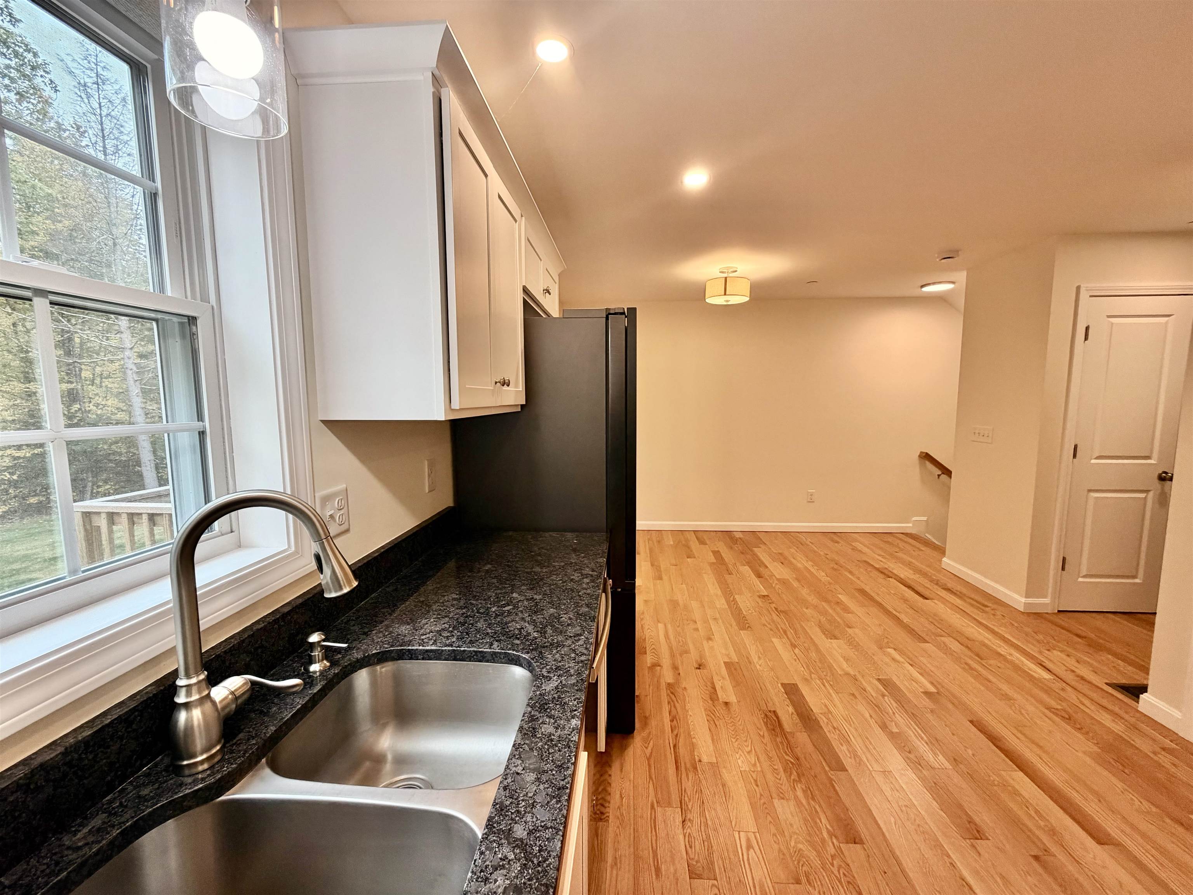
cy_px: 448
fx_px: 482
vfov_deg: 85.7
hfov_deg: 102.1
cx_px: 596
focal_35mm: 14
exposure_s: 1/120
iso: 160
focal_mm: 2.22
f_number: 2.2
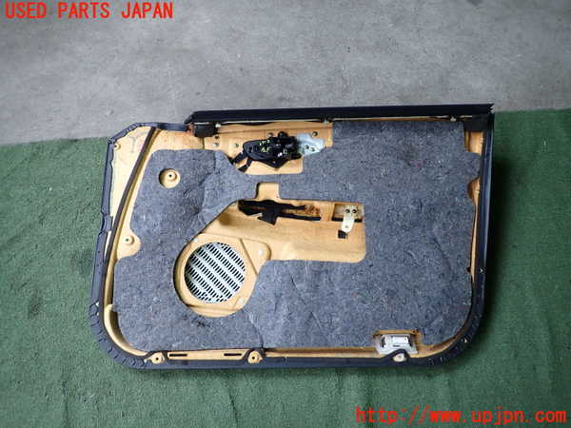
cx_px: 286
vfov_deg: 54.9
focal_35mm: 25
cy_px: 214
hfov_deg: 69.4
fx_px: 412
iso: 200
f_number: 2
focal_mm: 4.5
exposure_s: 1/125
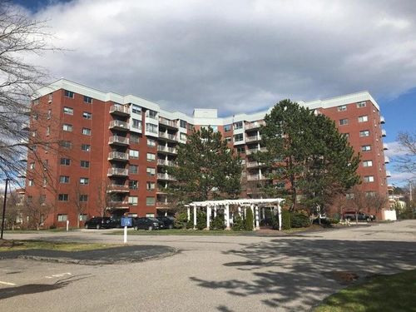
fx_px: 336
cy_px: 156
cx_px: 208
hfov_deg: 63.4
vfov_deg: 49.7
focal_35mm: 28
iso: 20
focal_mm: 3.99
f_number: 1.8
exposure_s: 1/3096
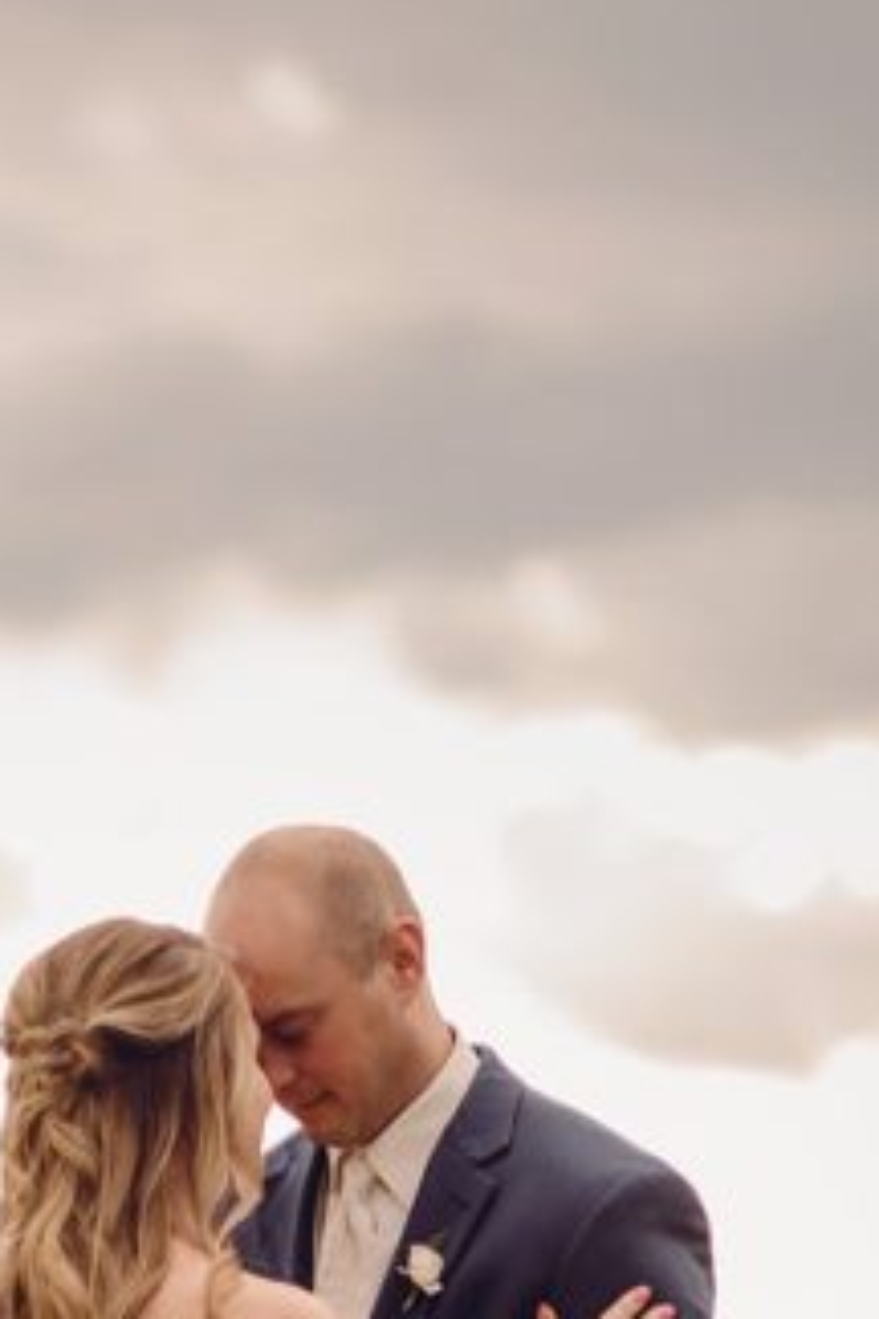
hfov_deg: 5.1
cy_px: 1677
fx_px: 9851
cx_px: 142
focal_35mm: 269
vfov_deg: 7.6
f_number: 1.8
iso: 200
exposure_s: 1/1250
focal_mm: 85
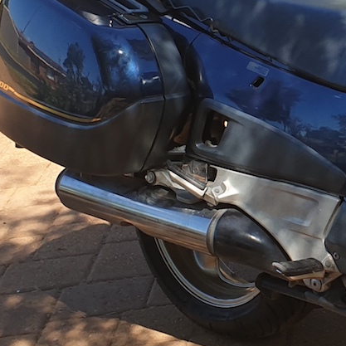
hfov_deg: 15.5
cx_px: 541
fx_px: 1153
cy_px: 78
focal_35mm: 102
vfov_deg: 16.9
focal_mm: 4.3
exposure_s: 1/736
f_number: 2.4
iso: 50
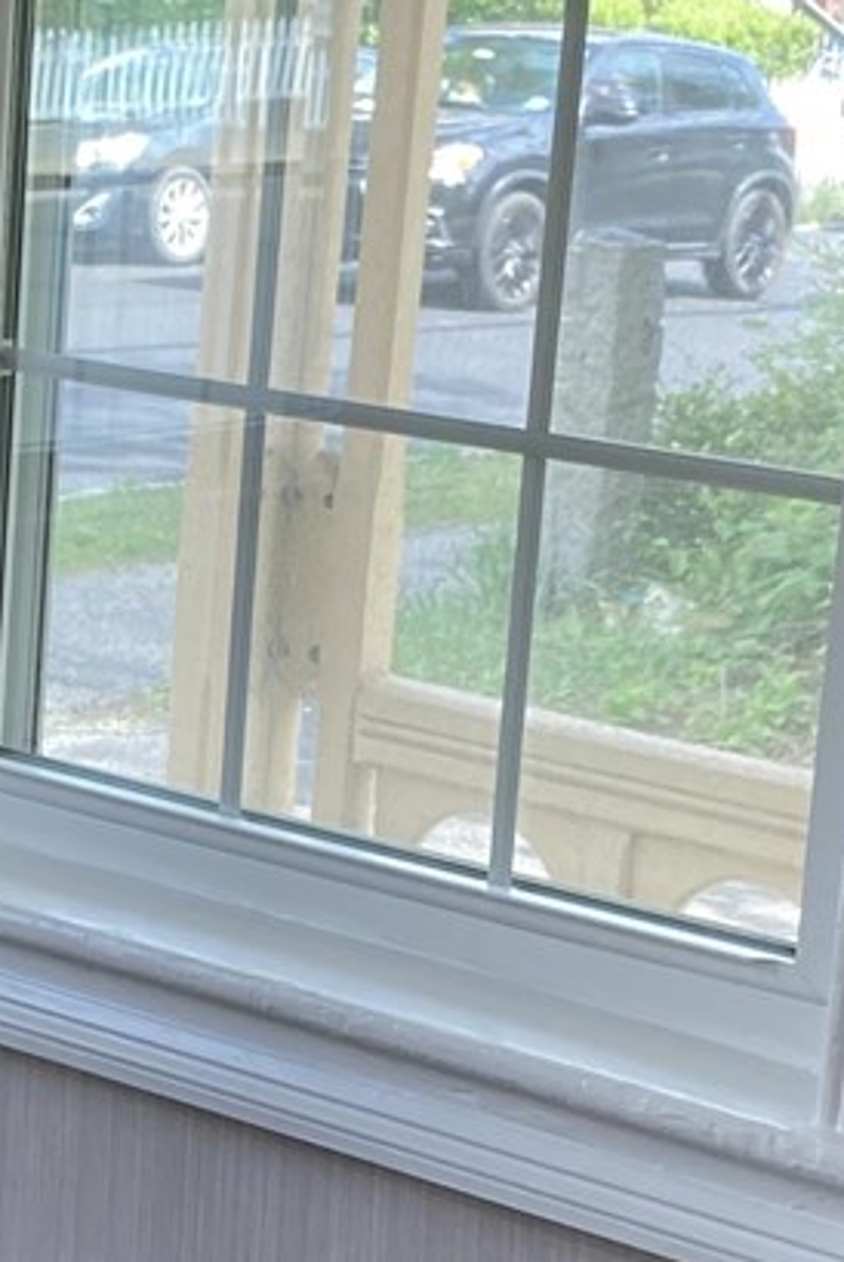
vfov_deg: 18.7
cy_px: 760
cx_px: -22
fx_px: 3826
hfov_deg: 12.4
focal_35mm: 109
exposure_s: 1/120
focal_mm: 3.99
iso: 64
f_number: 1.8
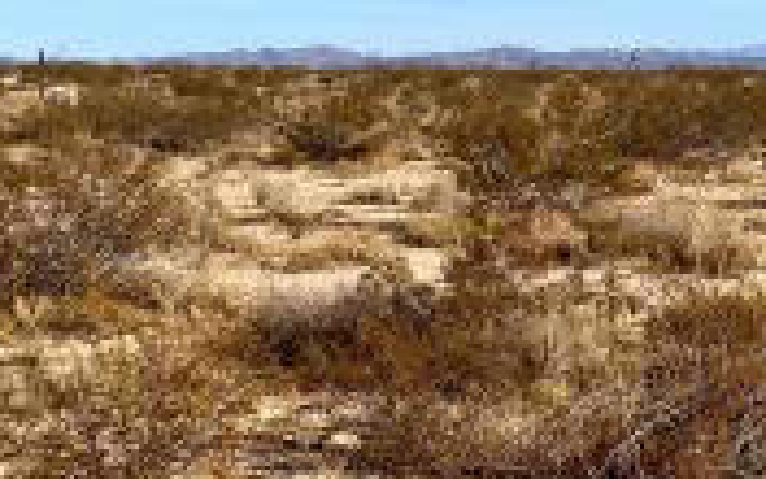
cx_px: 1023
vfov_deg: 16.2
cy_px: 70
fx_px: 1670
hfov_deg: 22.7
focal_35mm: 80
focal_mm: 4.25
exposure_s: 1/4115
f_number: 1.8
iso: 32
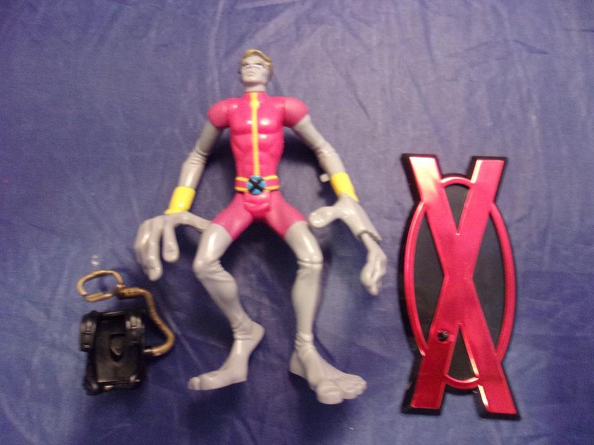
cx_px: 297
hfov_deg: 65.3
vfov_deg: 51.4
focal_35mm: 27
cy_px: 222
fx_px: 463
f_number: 3
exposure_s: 1/17
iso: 553
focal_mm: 4.9
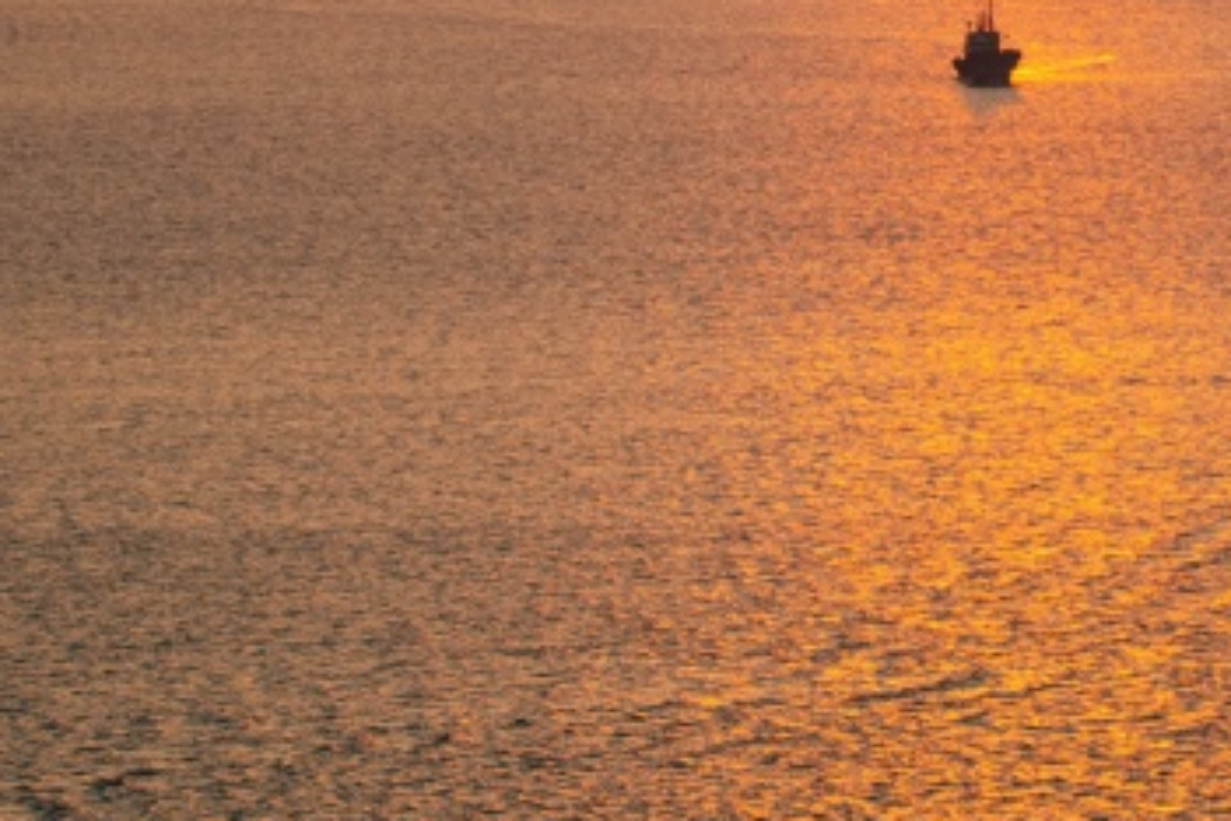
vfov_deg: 2.4
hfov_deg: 3.7
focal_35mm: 564
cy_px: -158
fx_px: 19284
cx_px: 1003
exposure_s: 1/320
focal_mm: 165
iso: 100
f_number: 5
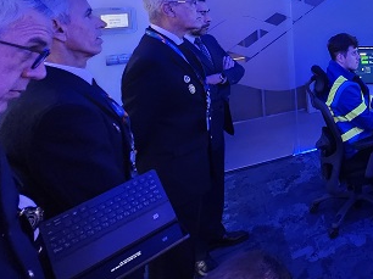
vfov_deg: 37.5
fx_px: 366
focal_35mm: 34
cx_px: 444
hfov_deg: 39.5
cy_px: 2
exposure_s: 1/33.3
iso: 400
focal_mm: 2.2
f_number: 2.2
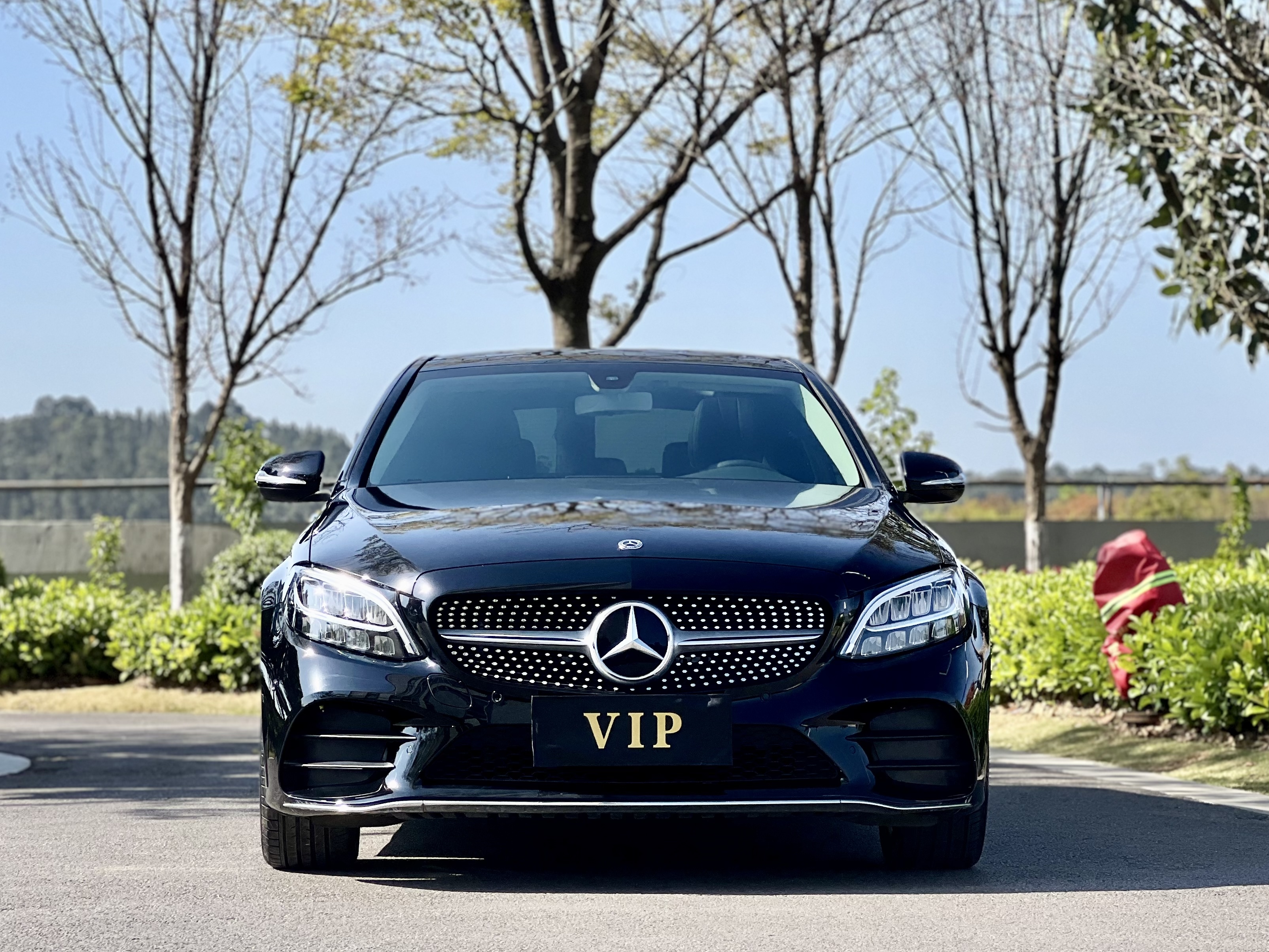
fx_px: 3336
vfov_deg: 16.2
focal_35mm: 91
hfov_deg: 21.5
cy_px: 525
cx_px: 630
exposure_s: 1/531
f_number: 2.8
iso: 32
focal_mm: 9
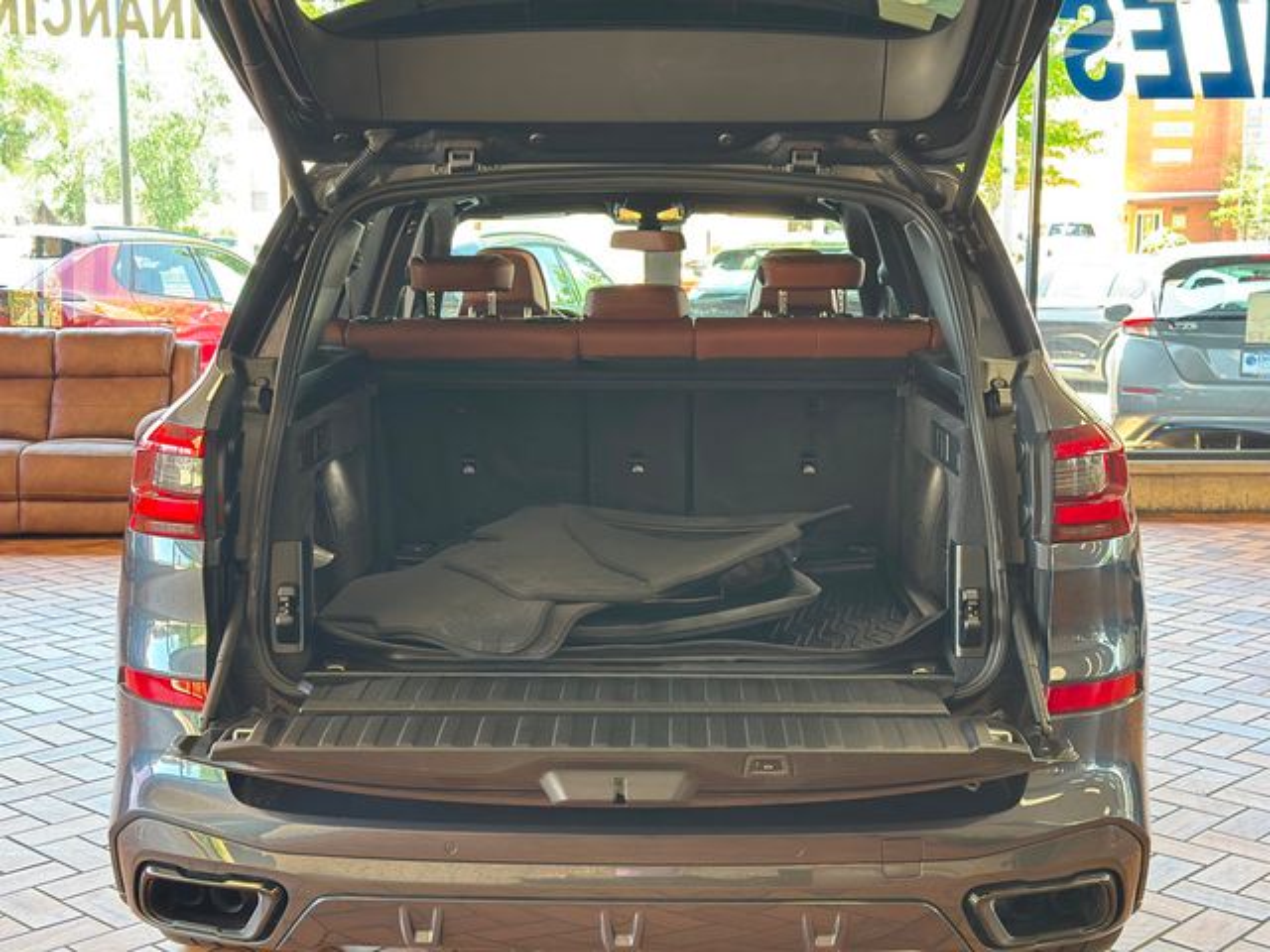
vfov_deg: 30.3
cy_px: 476
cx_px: 635
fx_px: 1761
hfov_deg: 39.7
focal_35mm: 48
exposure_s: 1/60
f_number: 1.78
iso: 160
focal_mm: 6.86
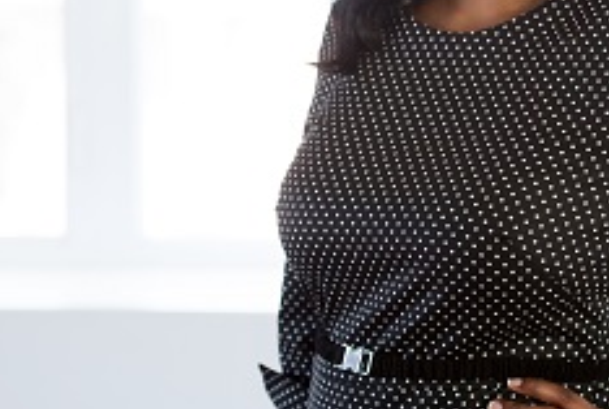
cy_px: 64
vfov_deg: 7.2
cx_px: 487
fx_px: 3254
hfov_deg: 10.7
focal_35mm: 192
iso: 1000
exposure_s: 1/400
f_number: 3.2
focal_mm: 75
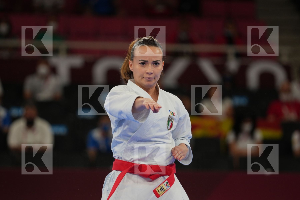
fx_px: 2500
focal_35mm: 300
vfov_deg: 4.6
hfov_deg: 6.9
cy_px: 100
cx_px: 150
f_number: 2.8
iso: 250
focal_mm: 200
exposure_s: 1/500
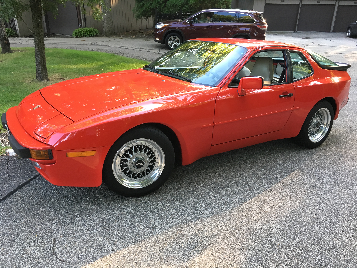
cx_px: 178
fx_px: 299
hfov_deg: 61.7
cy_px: 134
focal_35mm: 29
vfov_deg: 48.2
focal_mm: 4.15
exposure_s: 1/30
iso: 32
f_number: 2.2
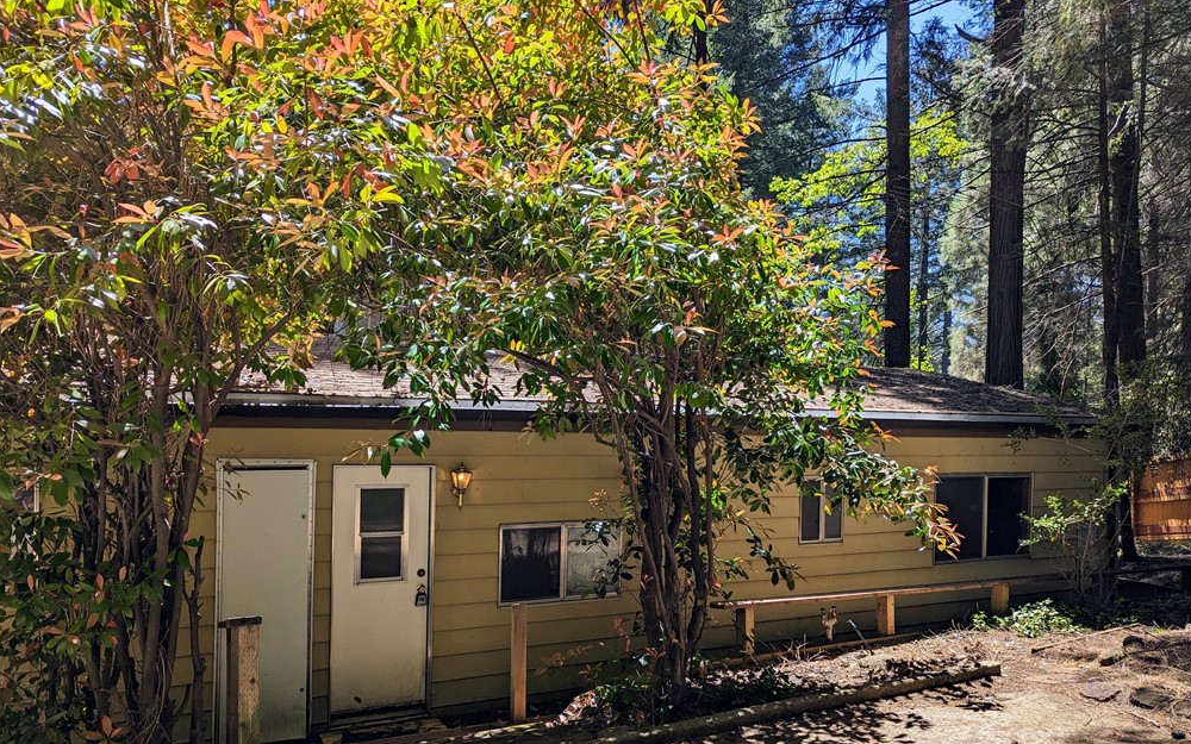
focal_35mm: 26
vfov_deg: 47.4
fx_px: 844
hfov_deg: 70.4
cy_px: 440
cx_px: 596
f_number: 1.85
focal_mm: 6.81
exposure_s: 1/797
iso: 38
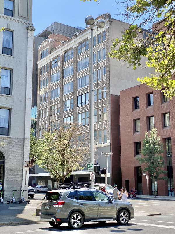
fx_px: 351
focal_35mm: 52
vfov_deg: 36.8
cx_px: 88
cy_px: 117
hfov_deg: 28.0
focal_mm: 6
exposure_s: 1/773
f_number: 2
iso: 20
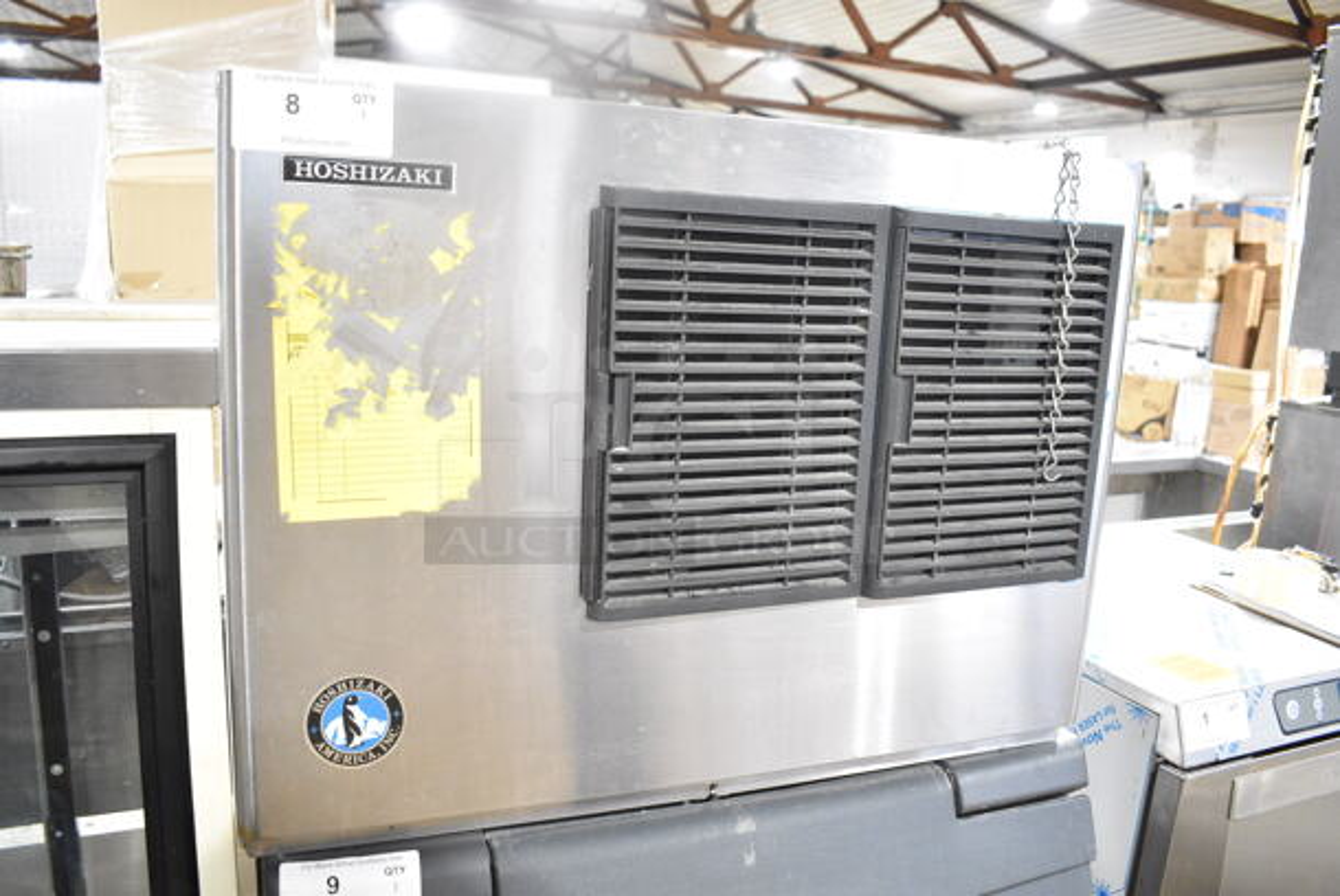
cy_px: 448
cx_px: 670
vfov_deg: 48.0
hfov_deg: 67.3
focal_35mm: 27
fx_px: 1006
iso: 2200
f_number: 3.5
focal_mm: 18
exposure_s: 1/30
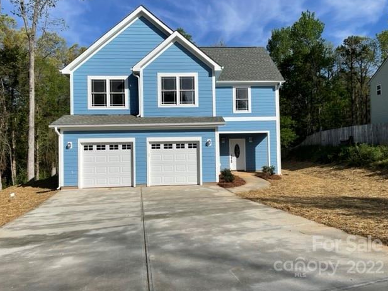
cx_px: 190
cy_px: 142
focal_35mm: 27
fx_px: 303
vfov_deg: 51.3
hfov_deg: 65.3
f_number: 1.6
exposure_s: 1/6494
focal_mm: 4.2
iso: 32
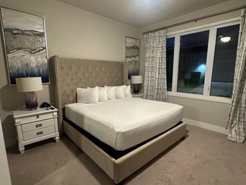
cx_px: 124
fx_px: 135
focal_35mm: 19
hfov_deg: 84.7
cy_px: 96
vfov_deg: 68.7
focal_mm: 2.22
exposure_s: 1/60
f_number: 2.2
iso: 800
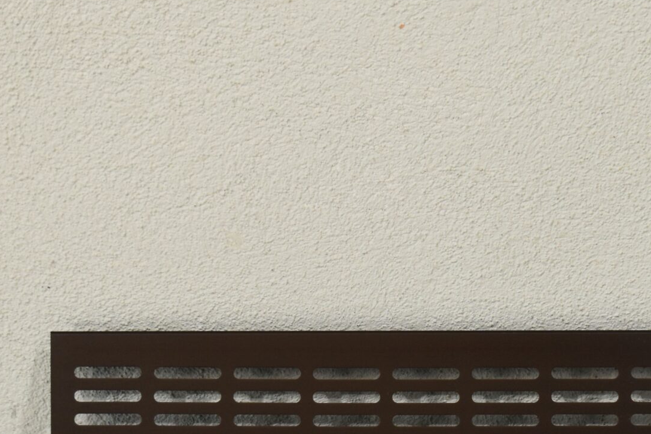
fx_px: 2296
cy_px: 416
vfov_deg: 10.7
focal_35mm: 127
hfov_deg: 16.1
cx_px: 408
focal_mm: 36
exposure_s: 1/125
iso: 360
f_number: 5.6
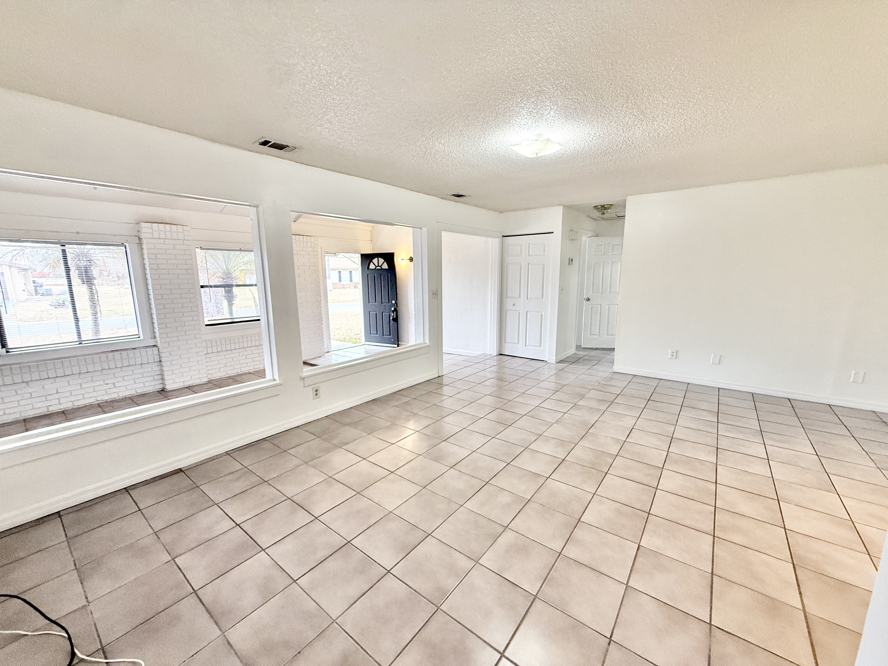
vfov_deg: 85.7
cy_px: 333
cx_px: 444
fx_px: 359
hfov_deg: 102.1
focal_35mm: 14
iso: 200
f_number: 2.2
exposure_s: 1/120
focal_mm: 2.22
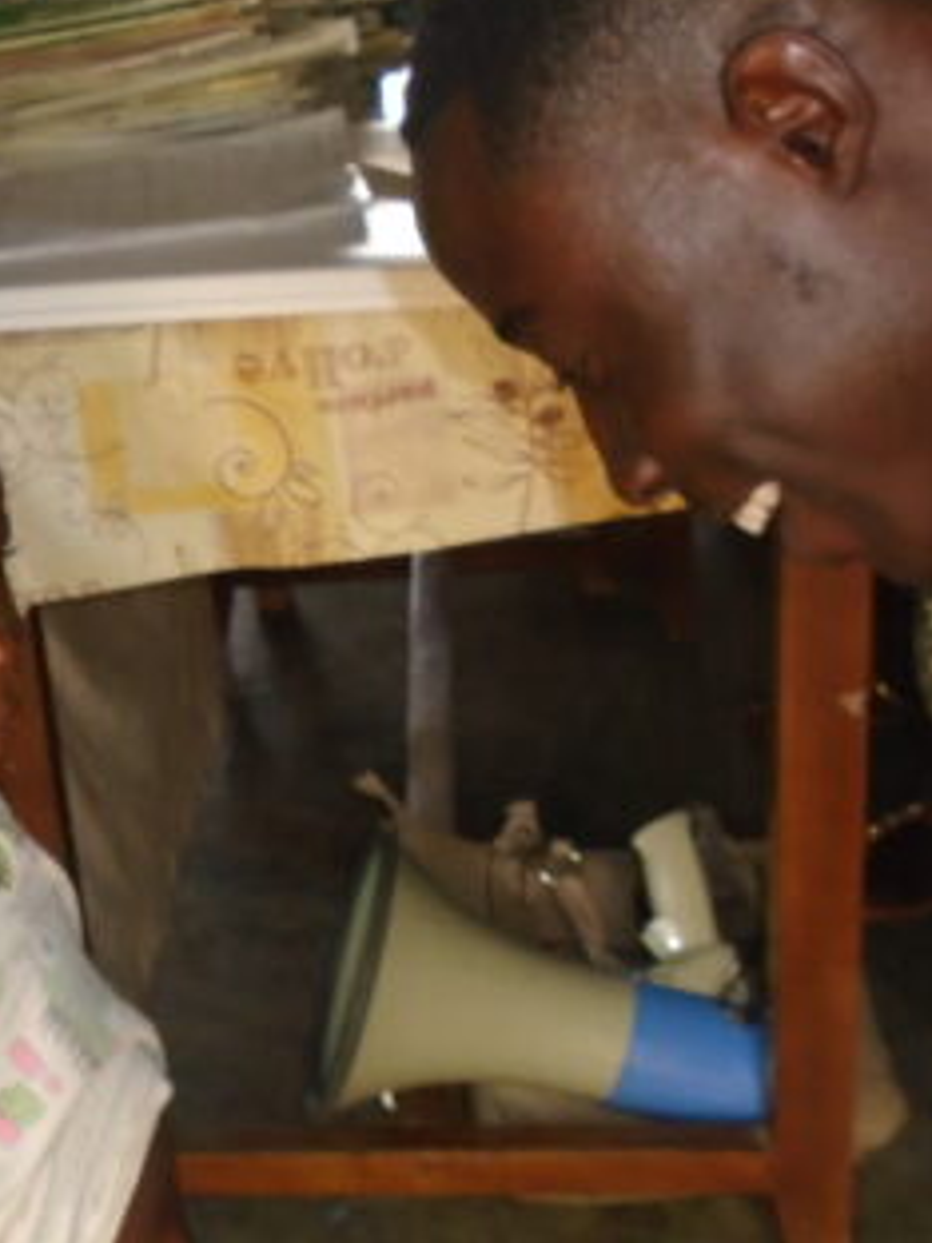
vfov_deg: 31.9
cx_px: 80
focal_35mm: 60
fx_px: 2154
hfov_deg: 23.7
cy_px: 825
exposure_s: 1/30
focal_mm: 4.6
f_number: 3.2
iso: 200
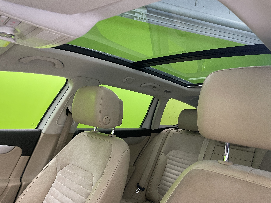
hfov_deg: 67.3
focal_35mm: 26
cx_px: 136
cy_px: 102
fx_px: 204
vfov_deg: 53.1
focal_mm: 4.2
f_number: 1.6
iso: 160
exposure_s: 1/50
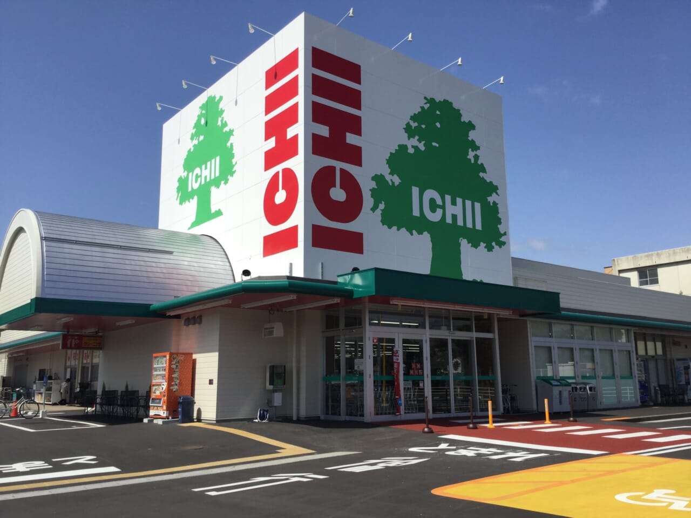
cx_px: 346
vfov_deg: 45.4
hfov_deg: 58.4
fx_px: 619
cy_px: 259
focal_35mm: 31
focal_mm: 3.3
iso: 25
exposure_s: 1/1567
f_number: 2.4
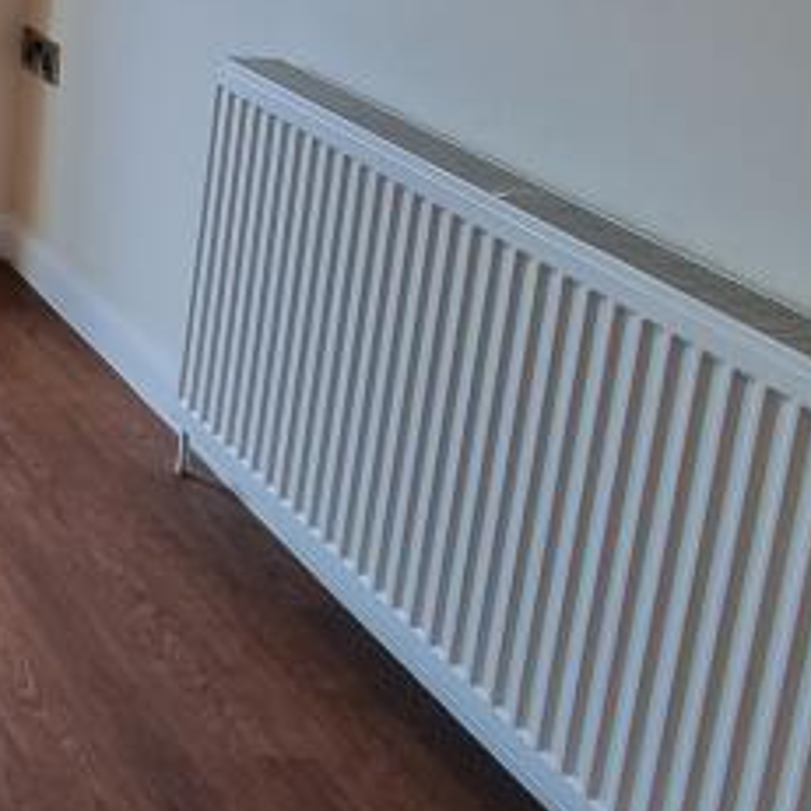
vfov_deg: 29.4
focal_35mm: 51
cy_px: -126
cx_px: -664
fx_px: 1352
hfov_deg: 21.3
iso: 80
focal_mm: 2.2
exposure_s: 1/50
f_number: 2.2
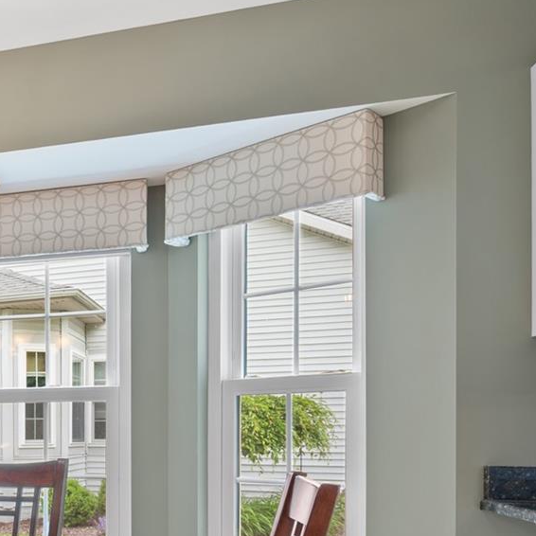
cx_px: -170
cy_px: 428
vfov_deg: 37.8
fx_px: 753
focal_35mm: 43
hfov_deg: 30.4
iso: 100
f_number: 11
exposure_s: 1.3
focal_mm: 14
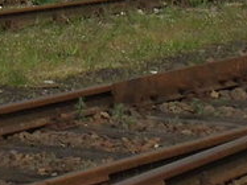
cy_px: -264
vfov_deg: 5.3
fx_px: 1925
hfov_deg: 7.3
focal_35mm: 270
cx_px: -8
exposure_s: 1/245
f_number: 10.5
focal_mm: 7.5
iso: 100
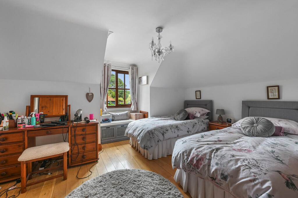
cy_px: 99
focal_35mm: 14
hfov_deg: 104.3
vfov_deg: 81.1
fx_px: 116
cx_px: 149
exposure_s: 1/1.25
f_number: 8
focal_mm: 14
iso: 400
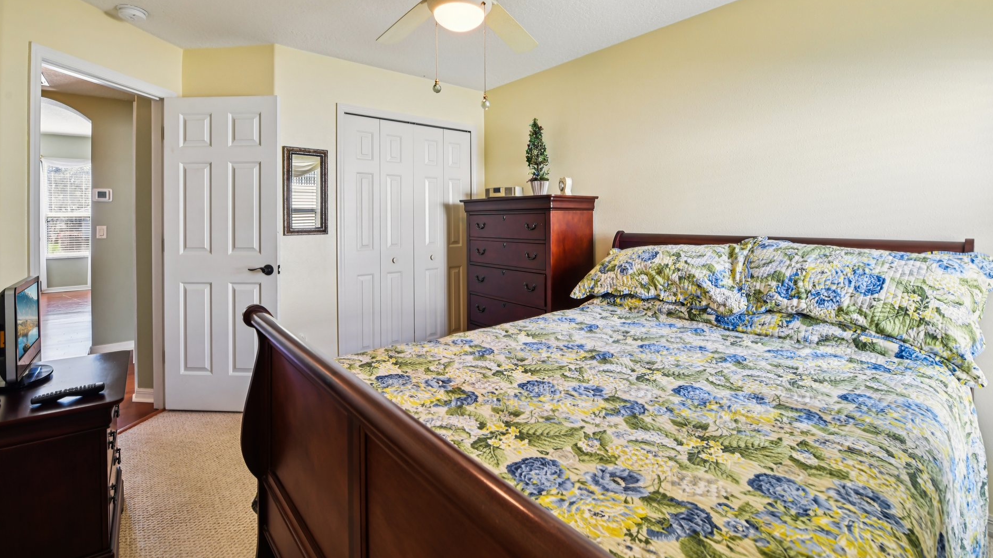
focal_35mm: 16
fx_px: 421
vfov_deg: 66.6
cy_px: 231
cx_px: 484
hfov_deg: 99.3
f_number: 8
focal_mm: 14
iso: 400
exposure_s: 1/13
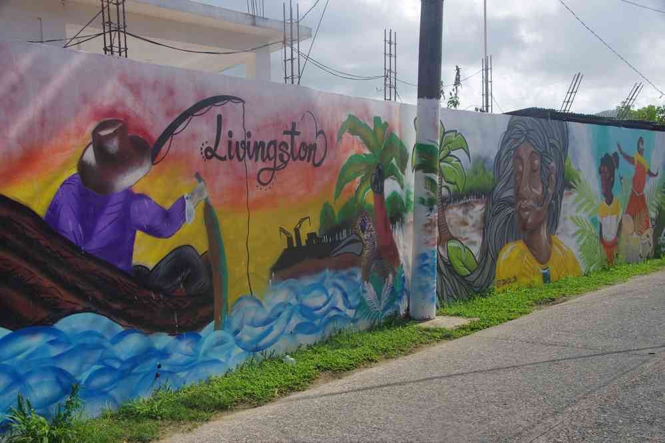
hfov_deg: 48.1
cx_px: 332
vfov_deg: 33.1
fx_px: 745
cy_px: 222
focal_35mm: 40
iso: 200
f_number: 11
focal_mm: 26.9
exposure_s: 1/100
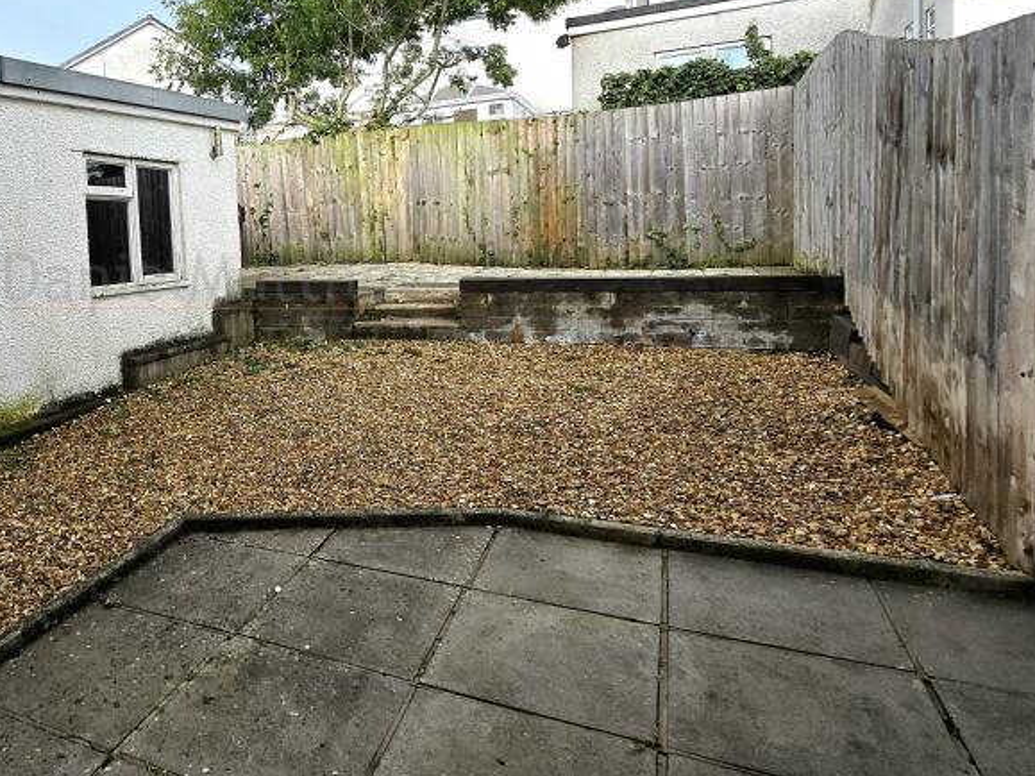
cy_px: 291
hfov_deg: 67.7
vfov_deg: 58.1
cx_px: 222
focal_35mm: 23
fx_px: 688
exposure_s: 1/417
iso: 50
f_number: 2.2
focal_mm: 2.2
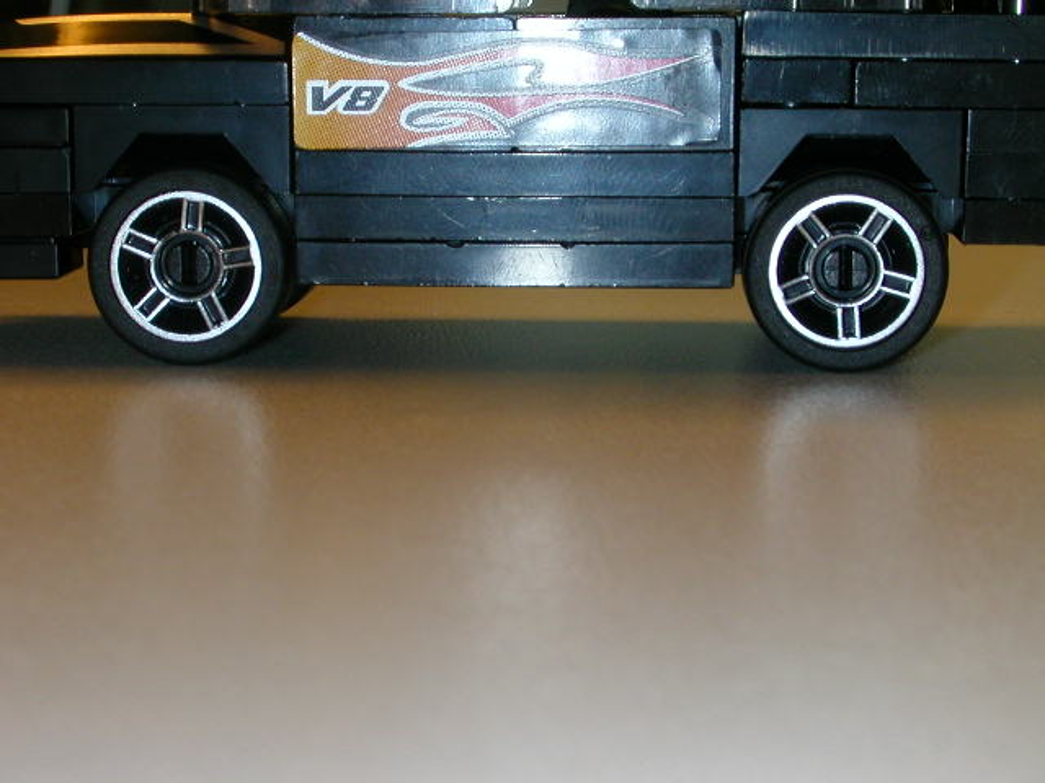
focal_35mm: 92
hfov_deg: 21.3
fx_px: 2777
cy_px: 392
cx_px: 522
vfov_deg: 16.1
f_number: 7.3
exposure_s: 1/30
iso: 100
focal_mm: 14
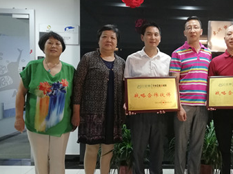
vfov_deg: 32.8
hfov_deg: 41.7
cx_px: 176
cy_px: 99
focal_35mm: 44
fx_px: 296
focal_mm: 3.81
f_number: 2.2
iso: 250
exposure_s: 1/33.3
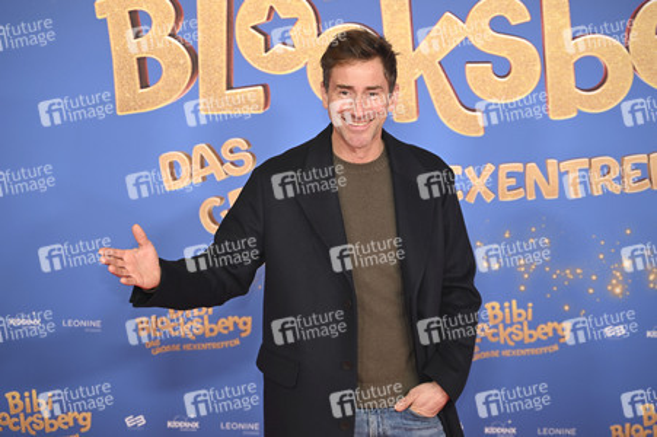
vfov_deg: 18.2
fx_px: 1368
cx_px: 328
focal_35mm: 75
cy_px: 218
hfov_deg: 27.0
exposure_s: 1/200
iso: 200
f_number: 2.8
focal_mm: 75
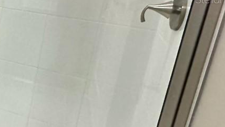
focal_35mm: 57
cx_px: -176
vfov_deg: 20.4
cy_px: -1
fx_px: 340
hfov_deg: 22.4
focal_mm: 2.22
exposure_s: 1/120
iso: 160
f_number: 2.2
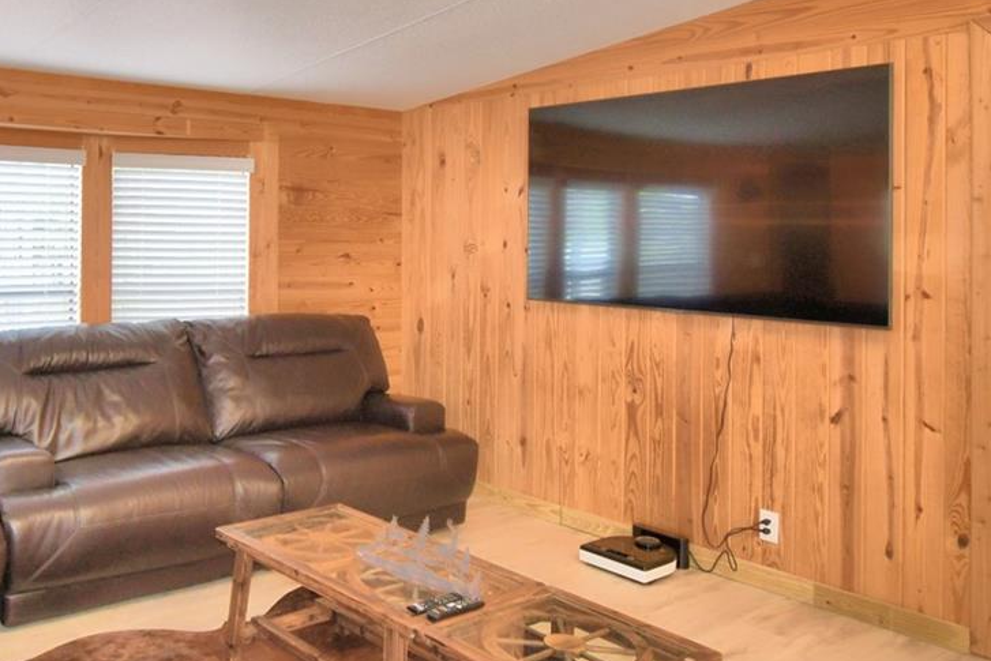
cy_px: 218
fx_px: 909
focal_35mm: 33
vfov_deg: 39.5
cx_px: 316
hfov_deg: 55.8
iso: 280
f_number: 4.5
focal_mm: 10
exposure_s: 1/30
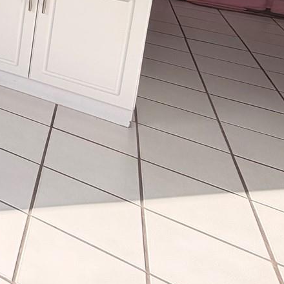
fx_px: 418
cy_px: -85
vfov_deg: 29.9
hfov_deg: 22.3
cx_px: -226
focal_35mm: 45
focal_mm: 2.22
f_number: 2.2
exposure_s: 1/217
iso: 40
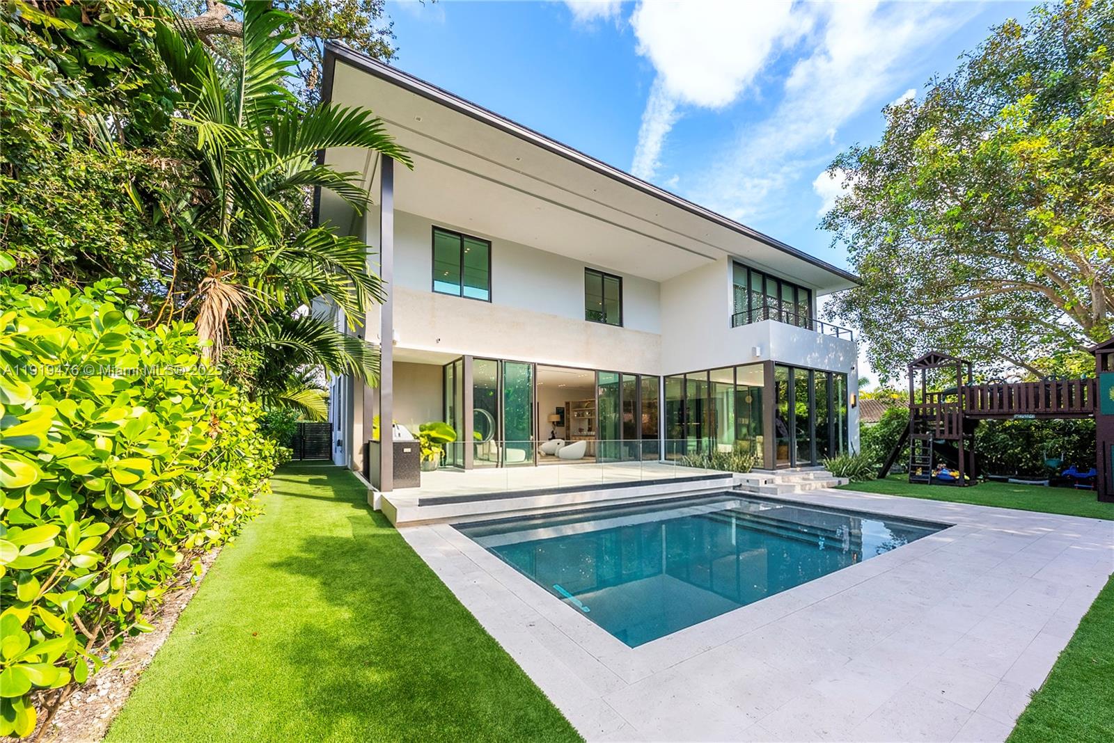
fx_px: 371
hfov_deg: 112.6
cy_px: 372
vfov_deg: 90.1
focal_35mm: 12
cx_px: 557
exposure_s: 1/250
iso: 400
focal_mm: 12
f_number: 8
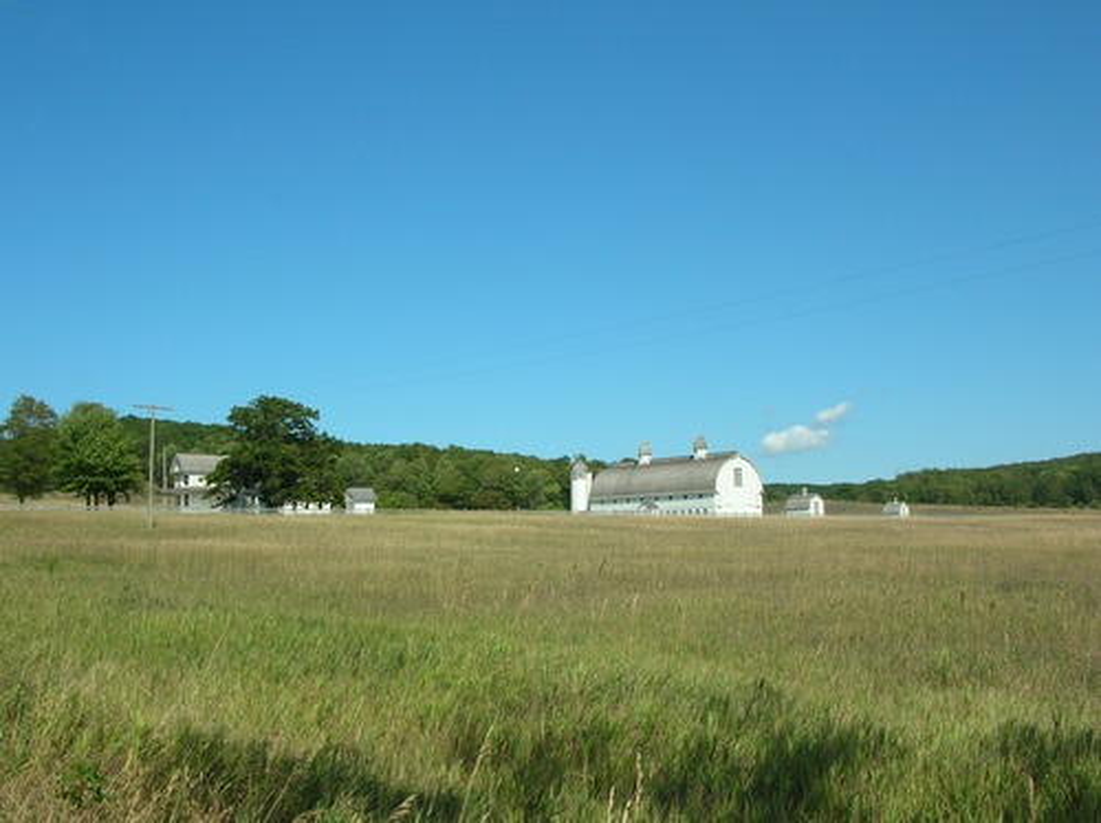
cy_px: 412
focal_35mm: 35
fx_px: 1112
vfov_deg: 40.6
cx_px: 550
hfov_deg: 52.7
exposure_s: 1/340
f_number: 5.6
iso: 50
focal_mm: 5.8
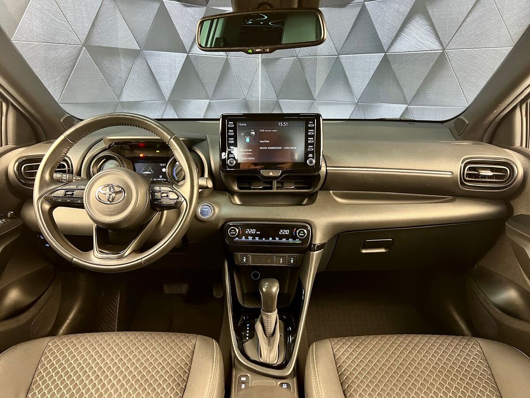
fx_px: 398
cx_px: 265
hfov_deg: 67.3
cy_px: 199
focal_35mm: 26
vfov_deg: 53.1
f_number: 1.5
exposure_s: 1/50
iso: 250
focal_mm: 5.7
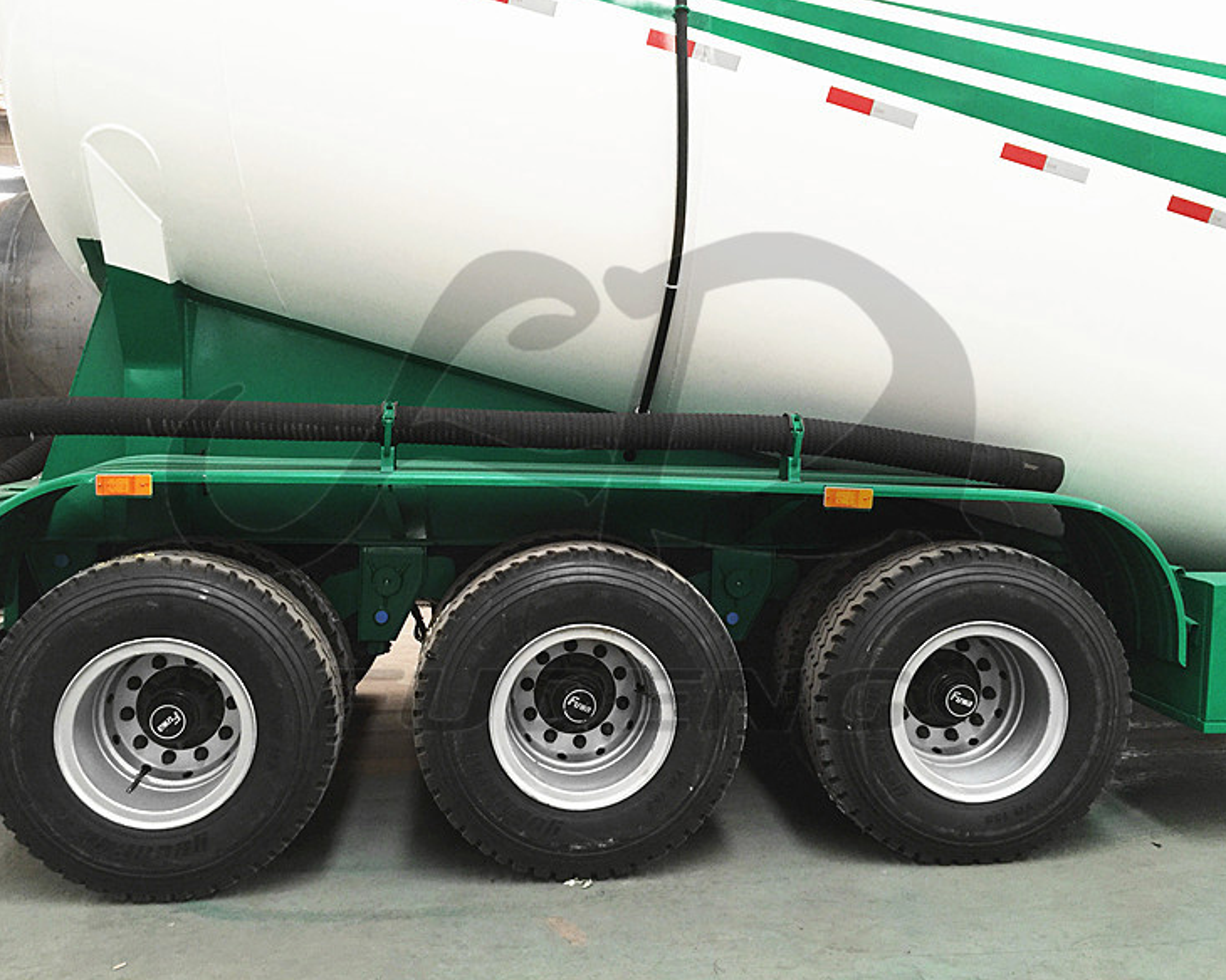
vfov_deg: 47.1
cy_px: 482
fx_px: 1125
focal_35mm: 31
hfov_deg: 57.2
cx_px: 589
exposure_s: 1/17
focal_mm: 4.15
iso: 80
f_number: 2.2
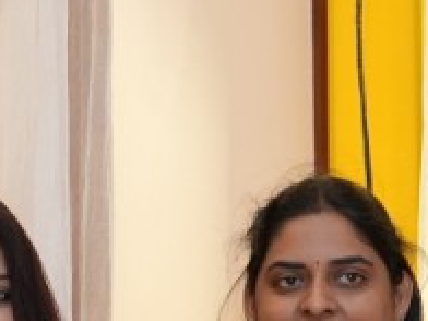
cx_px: -545
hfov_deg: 8.1
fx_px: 2824
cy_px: 506
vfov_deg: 6.4
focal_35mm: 228
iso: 1000
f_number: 4
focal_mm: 33.2
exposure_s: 1/125
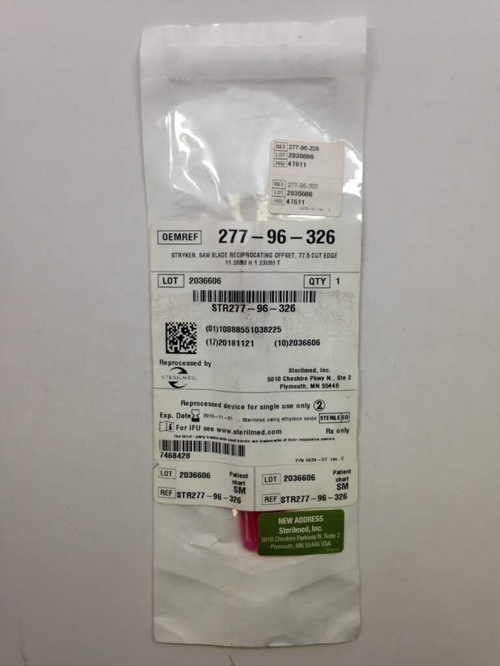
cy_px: 333
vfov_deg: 55.4
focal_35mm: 33
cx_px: 250
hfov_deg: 42.9
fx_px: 636
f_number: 2.4
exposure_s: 1/60
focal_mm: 4.12
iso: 50
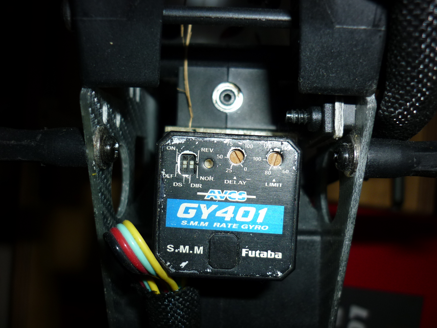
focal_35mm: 33
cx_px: 218
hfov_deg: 55.4
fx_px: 417
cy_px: 164
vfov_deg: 42.9
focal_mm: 5.5
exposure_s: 1/60
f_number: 2.8
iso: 100
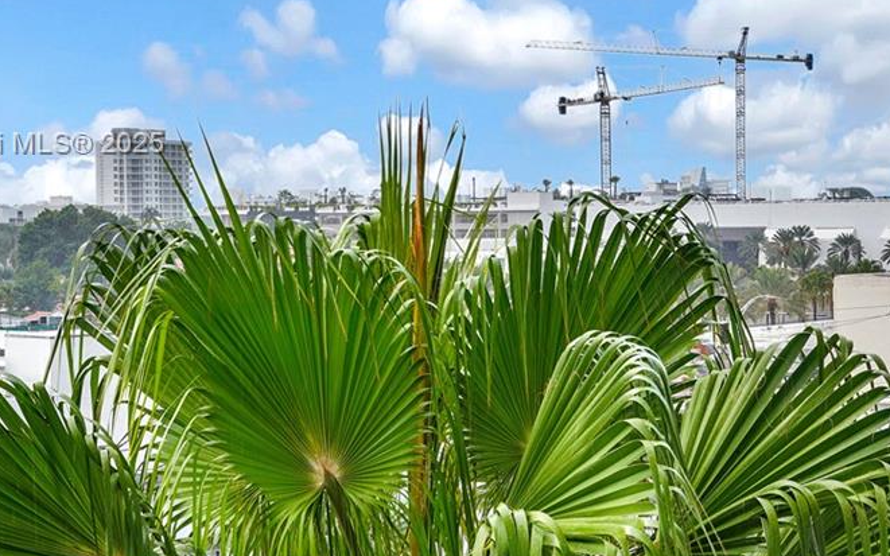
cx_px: 811
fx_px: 1795
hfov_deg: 26.8
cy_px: 145
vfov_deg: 17.5
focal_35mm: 74
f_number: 8
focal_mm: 30
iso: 200
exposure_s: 1/250
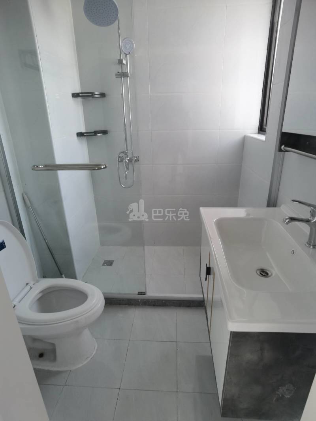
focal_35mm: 18
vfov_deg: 87.8
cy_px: 210
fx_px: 219
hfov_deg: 71.6
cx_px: 158
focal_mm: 4.4
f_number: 1.8
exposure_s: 1/50
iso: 200
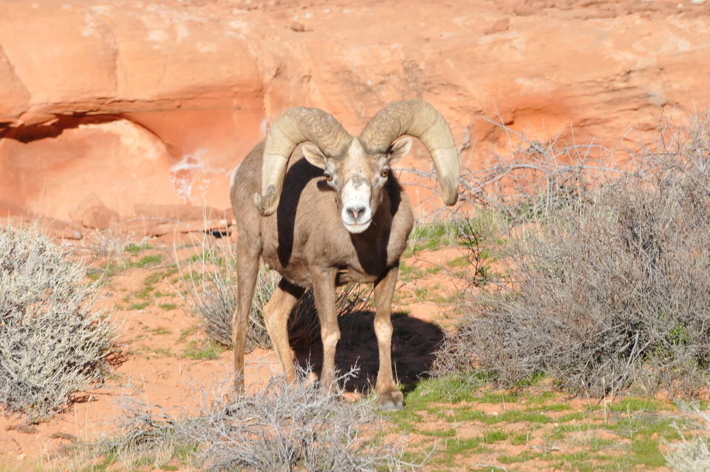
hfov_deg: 3.4
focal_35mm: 600
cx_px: 355
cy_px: 236
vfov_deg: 2.3
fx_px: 11818
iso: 200
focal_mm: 400
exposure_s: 1/400
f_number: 8
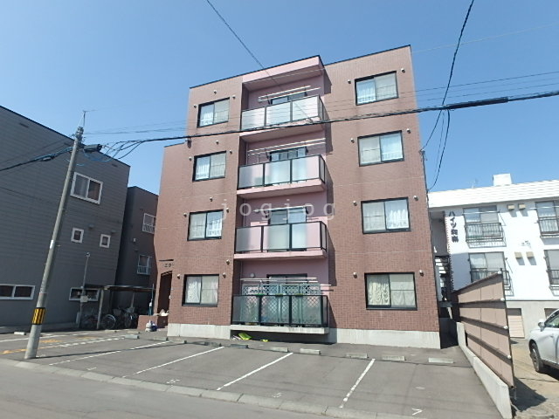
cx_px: 280
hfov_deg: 79.0
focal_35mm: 21
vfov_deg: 63.4
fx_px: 339
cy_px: 210
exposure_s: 1/400
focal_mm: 3.7
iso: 125
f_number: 6
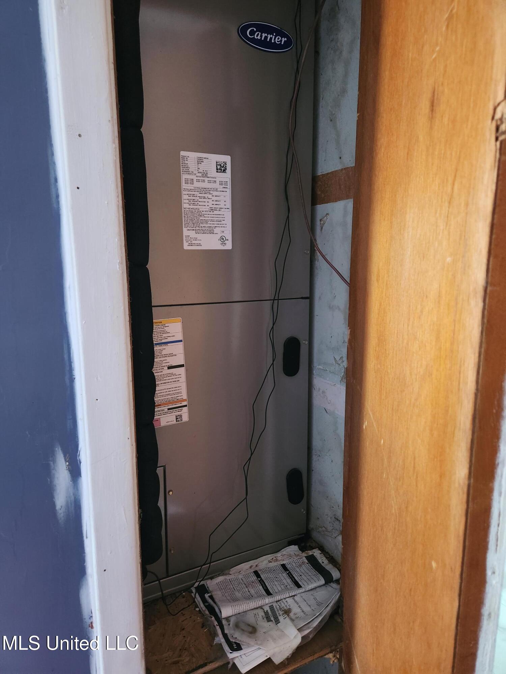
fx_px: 448
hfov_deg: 58.9
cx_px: 253
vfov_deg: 73.9
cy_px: 337
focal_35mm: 23
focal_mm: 5.4
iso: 800
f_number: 1.8
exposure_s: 1/24
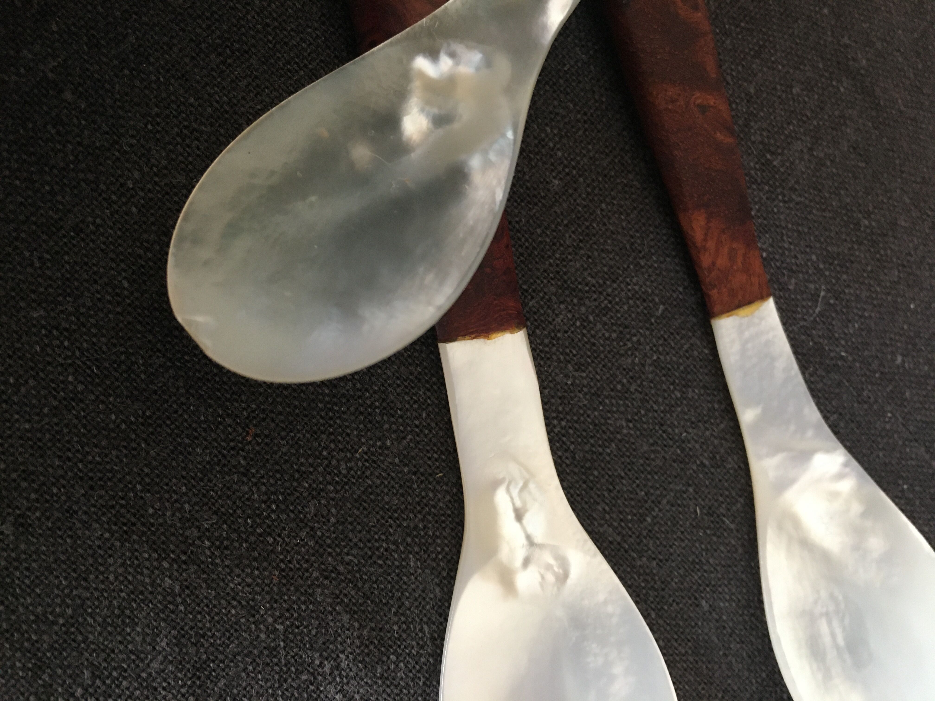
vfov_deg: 48.2
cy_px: 350
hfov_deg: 61.7
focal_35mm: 29
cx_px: 468
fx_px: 783
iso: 200
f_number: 2.2
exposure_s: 1/33
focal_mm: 4.15
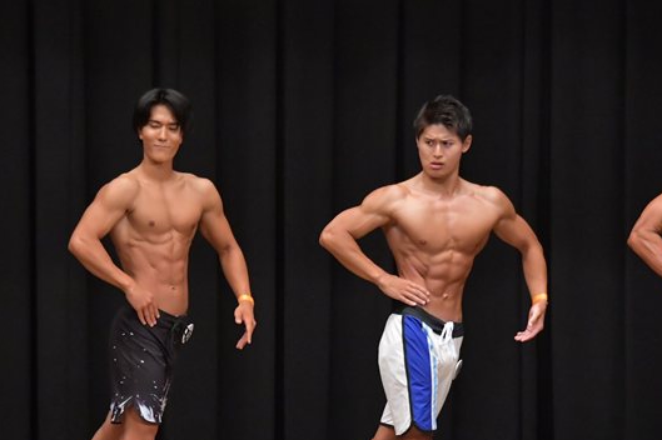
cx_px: 298
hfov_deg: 7.0
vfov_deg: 4.6
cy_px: 301
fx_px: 5440
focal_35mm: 296
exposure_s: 1/400
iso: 6400
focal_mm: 135
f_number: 5.6
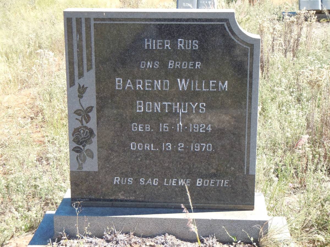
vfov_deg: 19.1
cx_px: 165
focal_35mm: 77
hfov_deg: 25.3
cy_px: 124
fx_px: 734
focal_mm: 13.9
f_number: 4.3
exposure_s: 1/250
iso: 200
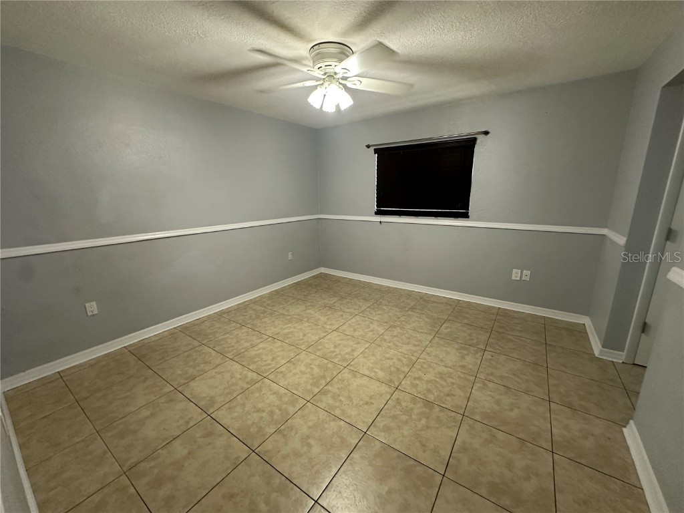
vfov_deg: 85.7
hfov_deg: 102.1
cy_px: 256
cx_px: 342
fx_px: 277
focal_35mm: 14
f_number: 2.2
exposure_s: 1/60
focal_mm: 2.22
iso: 400
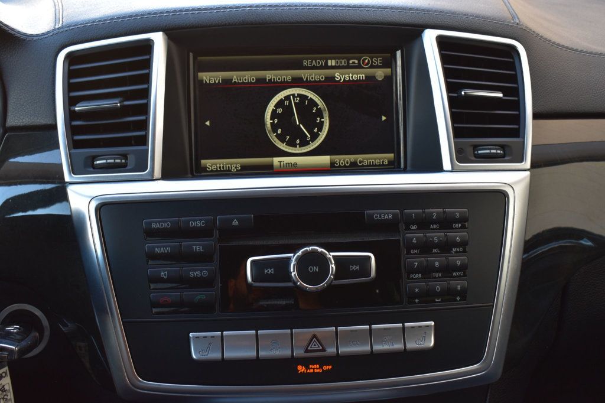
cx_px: 302
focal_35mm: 42
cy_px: 202
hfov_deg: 46.4
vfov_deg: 31.9
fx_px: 706
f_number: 8
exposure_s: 1/50
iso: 400
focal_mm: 28
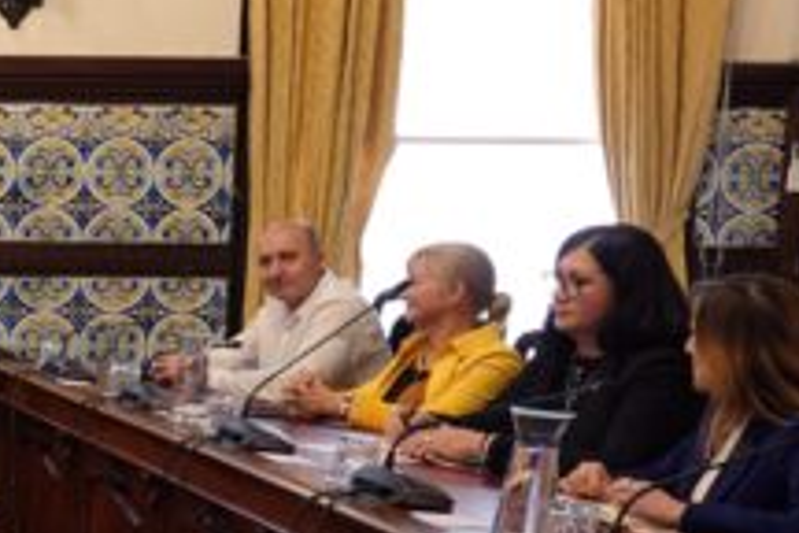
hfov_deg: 21.1
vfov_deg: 17.0
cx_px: -429
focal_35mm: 80
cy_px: 385
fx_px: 1775
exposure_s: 1/30
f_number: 2.4
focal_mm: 8.8
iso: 200
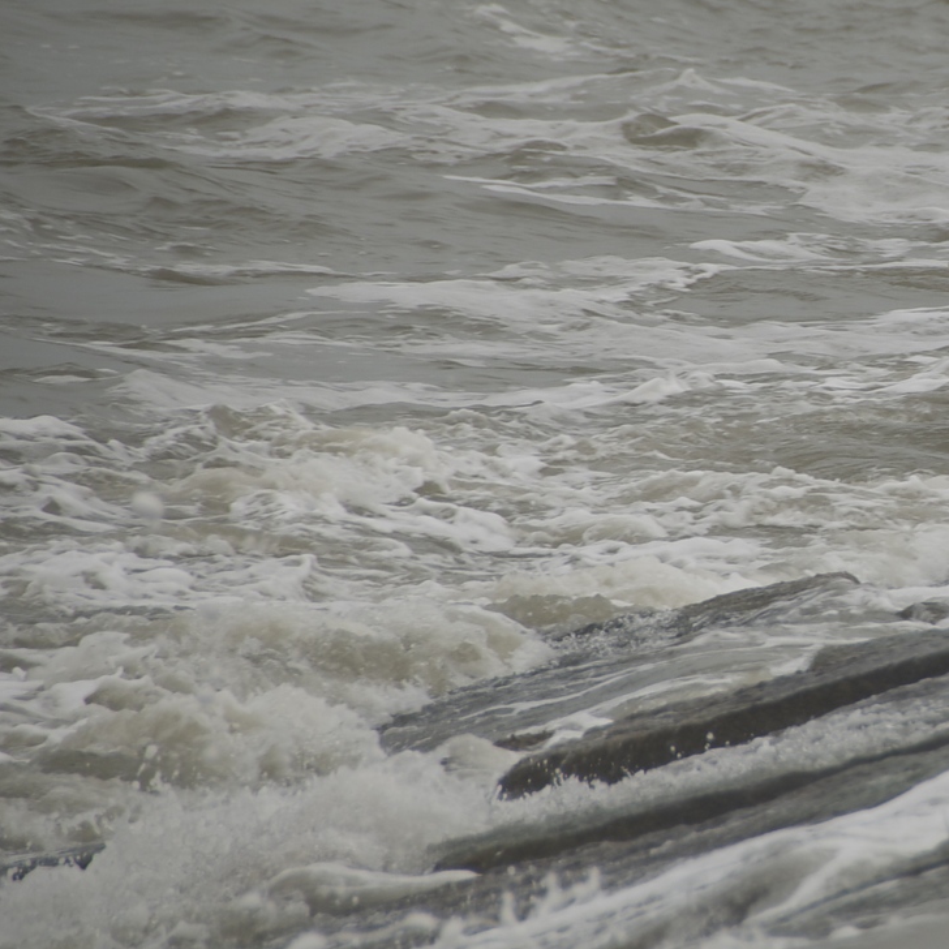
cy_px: 328
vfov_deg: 3.7
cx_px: 993
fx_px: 14764
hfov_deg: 3.7
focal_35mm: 476
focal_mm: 170
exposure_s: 1/500
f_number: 5.6
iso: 100
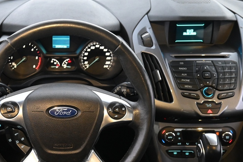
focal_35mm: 49
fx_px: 331
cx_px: 58
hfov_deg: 39.2
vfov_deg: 27.3
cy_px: 116
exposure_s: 1/25
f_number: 3.5
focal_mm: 16
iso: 2000
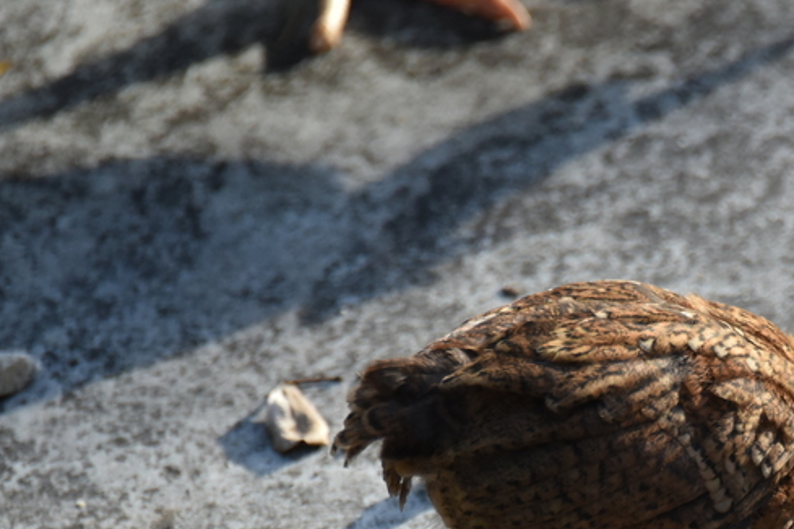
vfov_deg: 1.8
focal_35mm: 785
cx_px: 710
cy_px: 513
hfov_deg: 2.6
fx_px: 17312
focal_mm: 300
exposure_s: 1/640
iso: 1100
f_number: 5.6
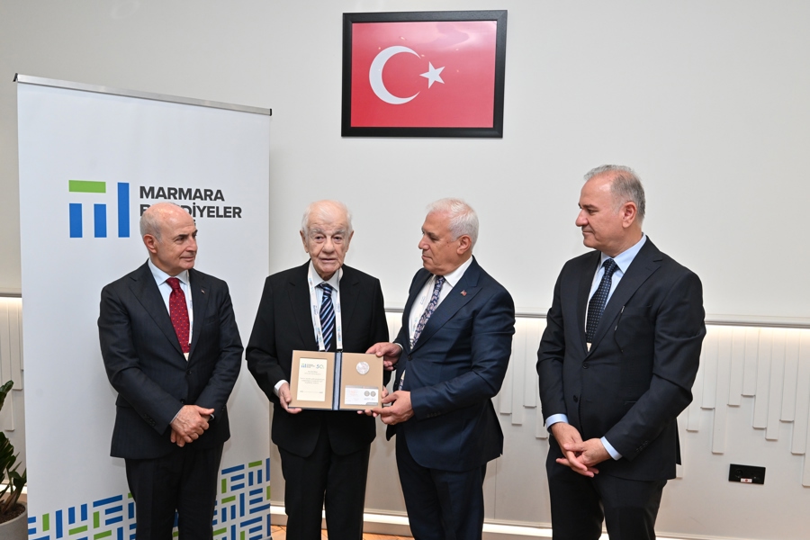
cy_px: 270
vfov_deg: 47.2
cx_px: 405
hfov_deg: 66.4
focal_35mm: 28
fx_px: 619
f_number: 6.3
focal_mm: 27.5
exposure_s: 1/200
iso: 1600
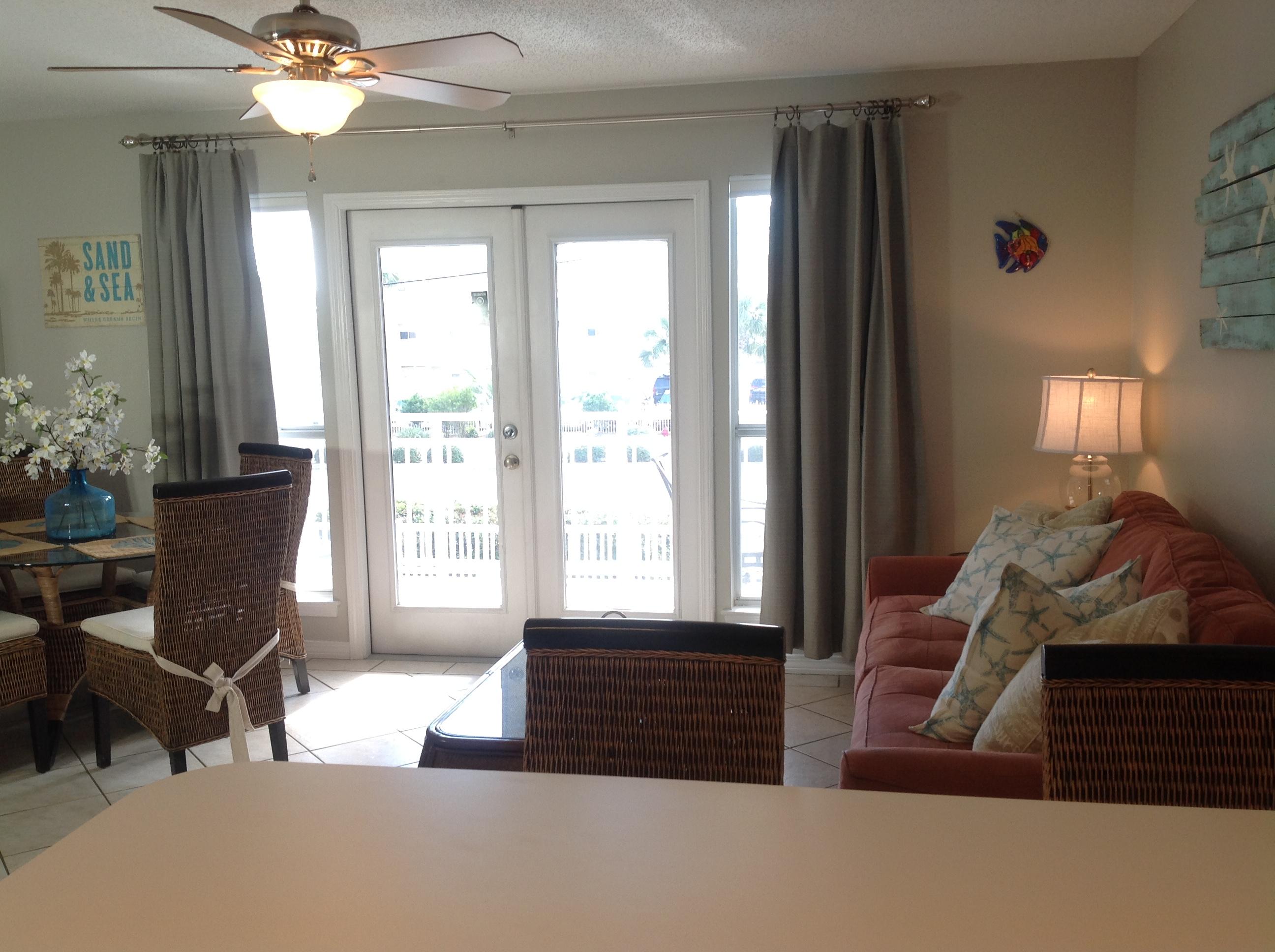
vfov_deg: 40.6
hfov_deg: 52.7
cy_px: 476
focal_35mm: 35
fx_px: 1287
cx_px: 638
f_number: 2.4
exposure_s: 1/60
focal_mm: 4.28
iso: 50
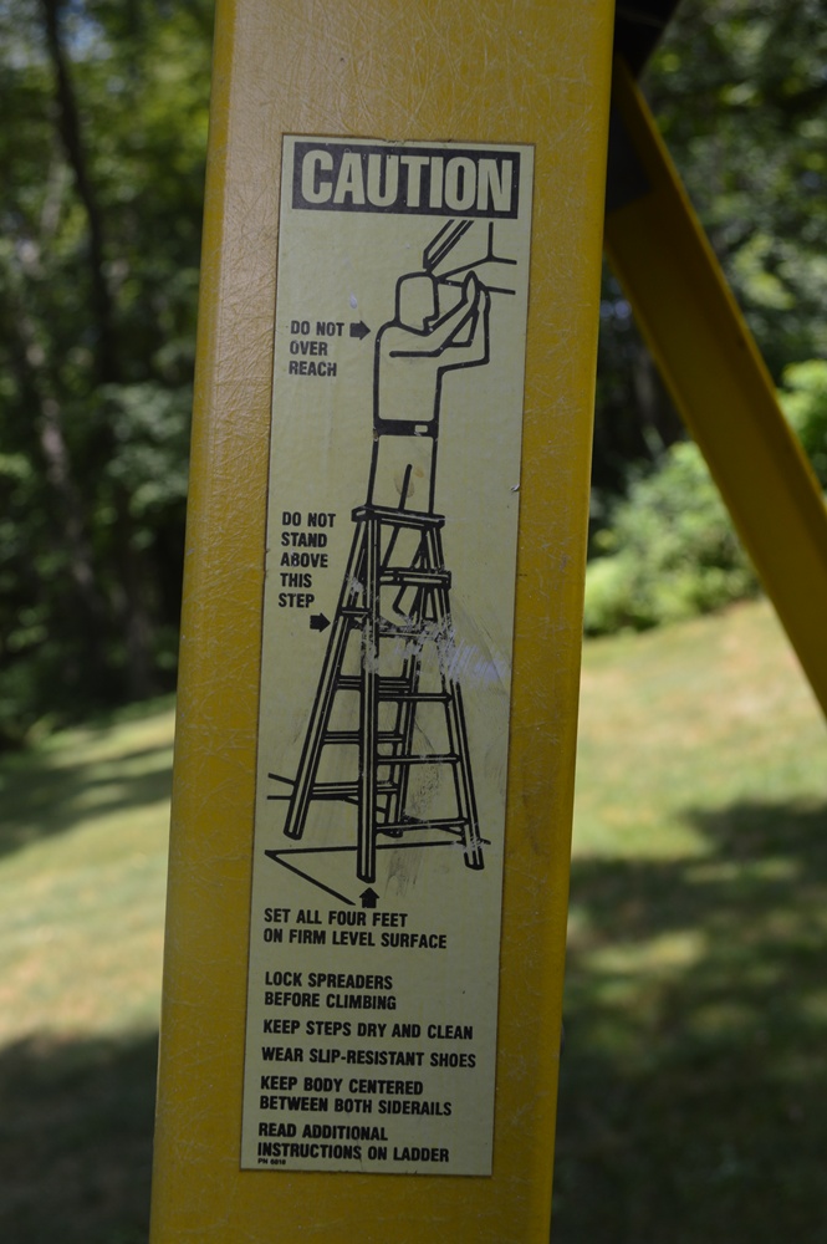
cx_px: 414
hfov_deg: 39.9
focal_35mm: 33
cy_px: 622
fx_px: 1139
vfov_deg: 57.3
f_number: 5.6
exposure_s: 1/125
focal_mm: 22
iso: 110
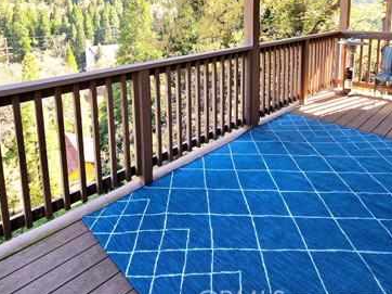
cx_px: 186
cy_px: 55
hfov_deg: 73.9
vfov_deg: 54.4
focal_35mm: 23
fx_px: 260
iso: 50
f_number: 2.2
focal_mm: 2.2
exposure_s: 1/333
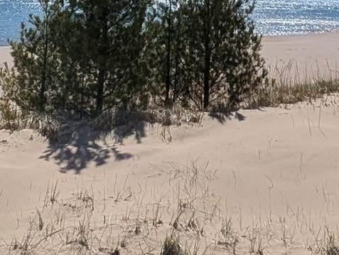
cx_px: 222
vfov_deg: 16.7
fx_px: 755
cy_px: -171
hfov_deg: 25.2
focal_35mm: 77
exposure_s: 1/5435
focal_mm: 2.23
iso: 43
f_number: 1.95
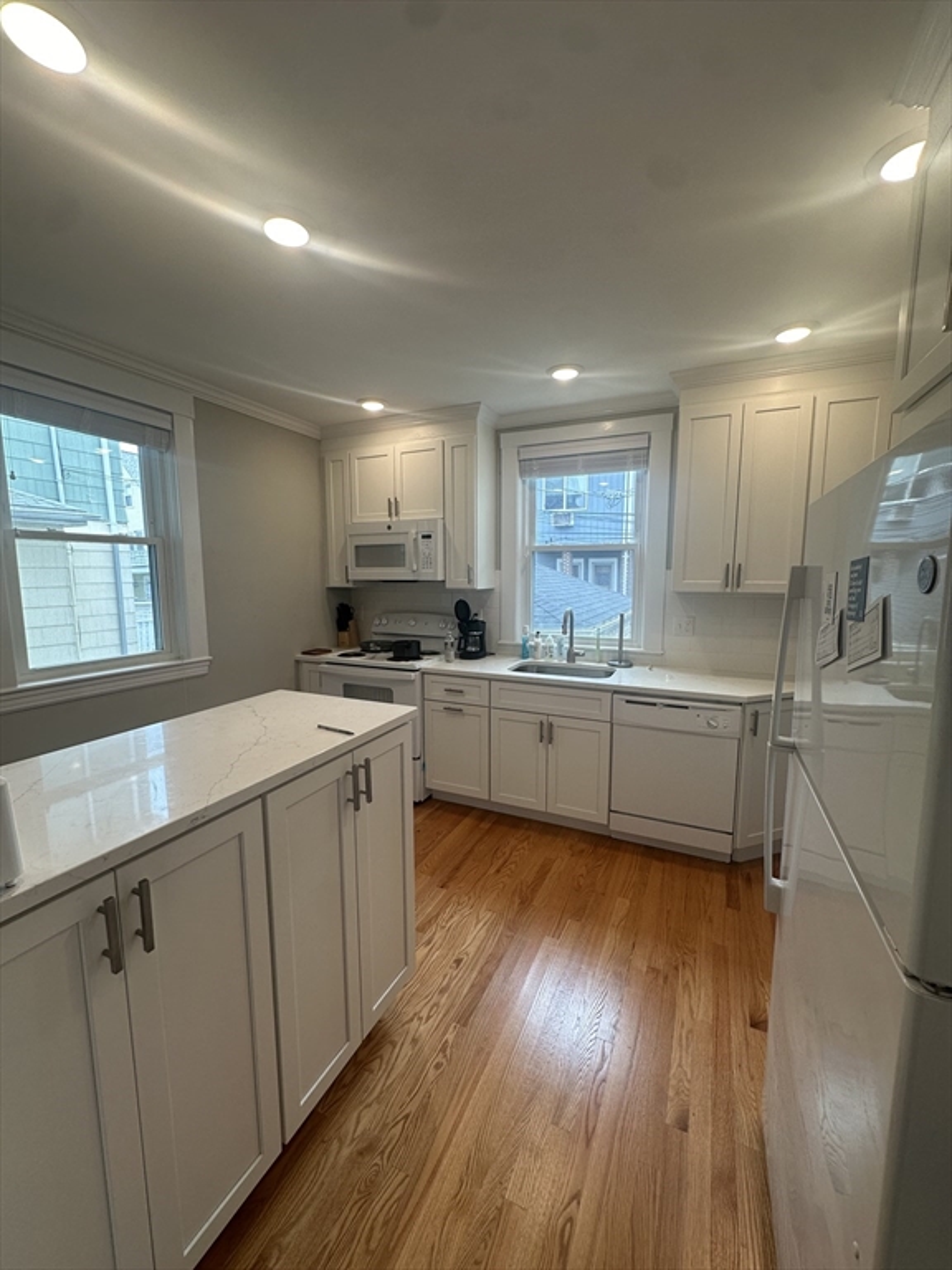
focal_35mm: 14
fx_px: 513
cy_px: 635
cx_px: 476
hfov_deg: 85.7
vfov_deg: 102.1
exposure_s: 1/120
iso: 64
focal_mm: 2.22
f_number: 2.2
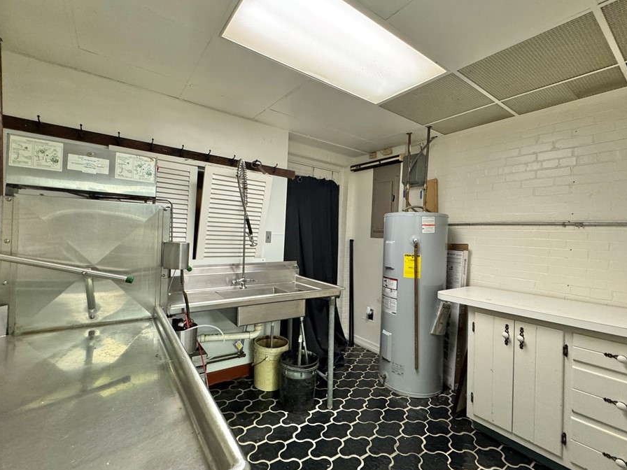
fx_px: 290
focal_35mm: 16
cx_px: 311
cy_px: 234
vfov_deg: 78.1
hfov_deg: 94.5
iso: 400
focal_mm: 2.22
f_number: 2.2
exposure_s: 1/60
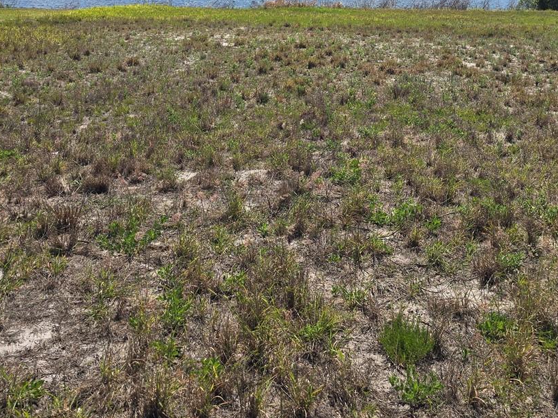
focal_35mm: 45
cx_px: 353
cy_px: 11
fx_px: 725
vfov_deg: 30.2
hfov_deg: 41.7
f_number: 1.7
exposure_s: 1/1258
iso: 12
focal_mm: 6.3
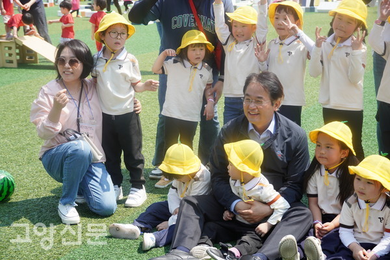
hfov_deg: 31.2
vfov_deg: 21.1
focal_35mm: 64
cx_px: 195
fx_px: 699
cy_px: 130
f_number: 5
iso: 125
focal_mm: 43
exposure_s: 1/400
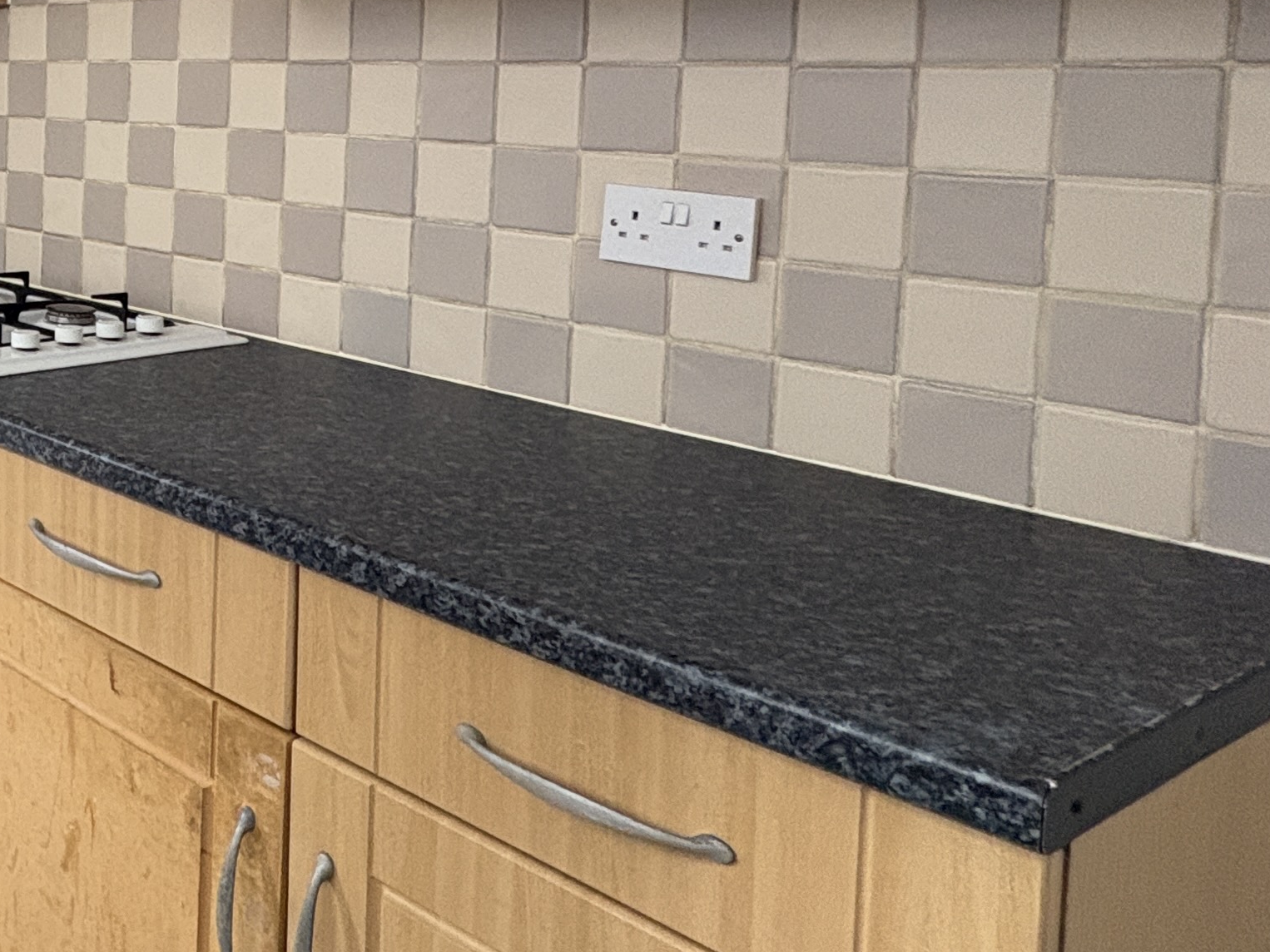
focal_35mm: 37
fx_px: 1357
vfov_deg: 36.9
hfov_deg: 36.6
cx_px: -303
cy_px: 147
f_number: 2.2
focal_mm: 2.22
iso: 400
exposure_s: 1/60
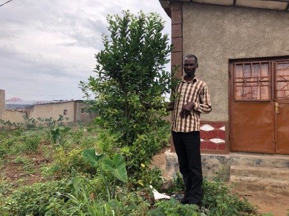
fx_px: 234
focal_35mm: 28
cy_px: 108
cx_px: 144
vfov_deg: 49.7
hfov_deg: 63.5
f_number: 1.8
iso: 20
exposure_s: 1/545
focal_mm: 3.99
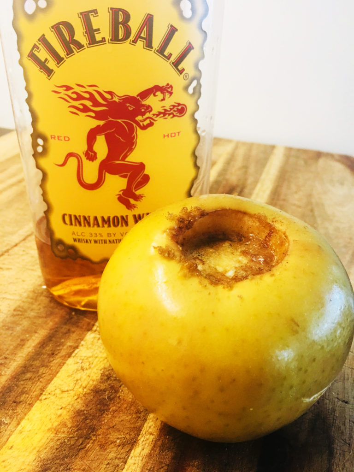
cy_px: 236
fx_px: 395
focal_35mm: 29
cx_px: 177
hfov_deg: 48.2
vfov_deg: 61.7
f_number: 2.2
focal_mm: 4.15
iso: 40
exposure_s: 1/15
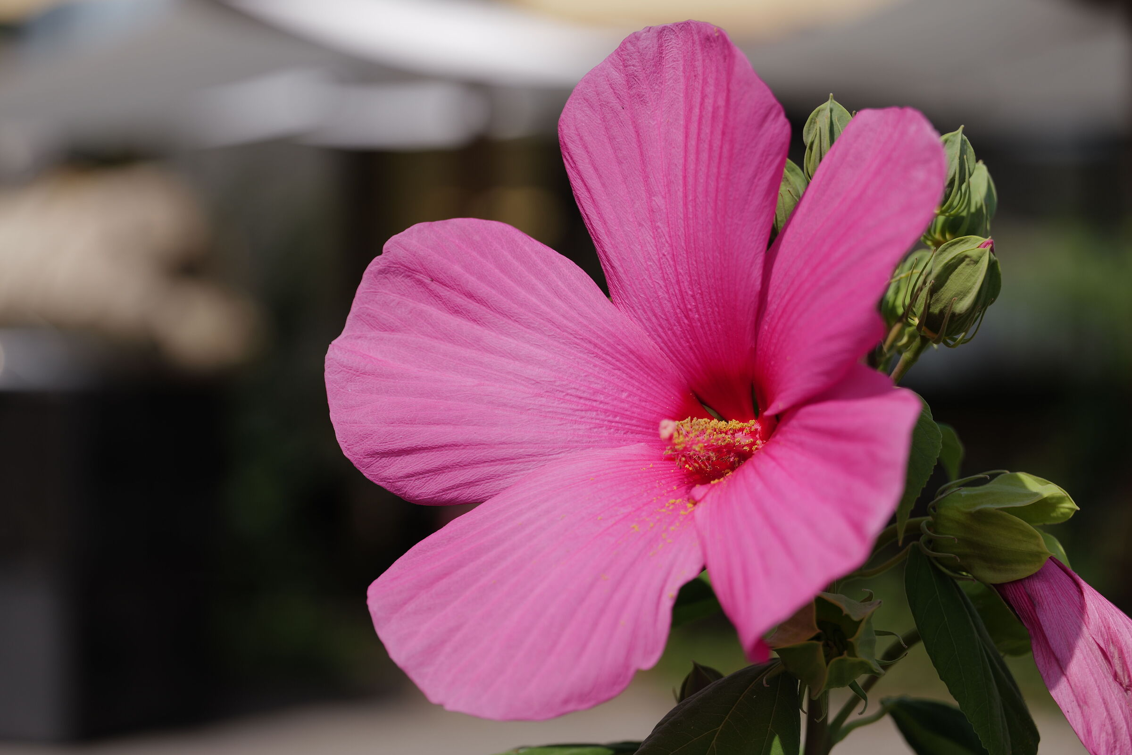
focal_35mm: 90
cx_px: 566
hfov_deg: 22.6
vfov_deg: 15.2
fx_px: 2830
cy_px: 378
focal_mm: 90
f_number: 4
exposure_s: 1/1250
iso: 100
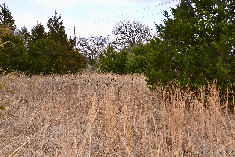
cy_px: 78
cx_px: 118
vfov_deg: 37.9
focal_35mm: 35
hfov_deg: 54.4
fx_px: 229
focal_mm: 35
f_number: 9
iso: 320
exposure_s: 1/200
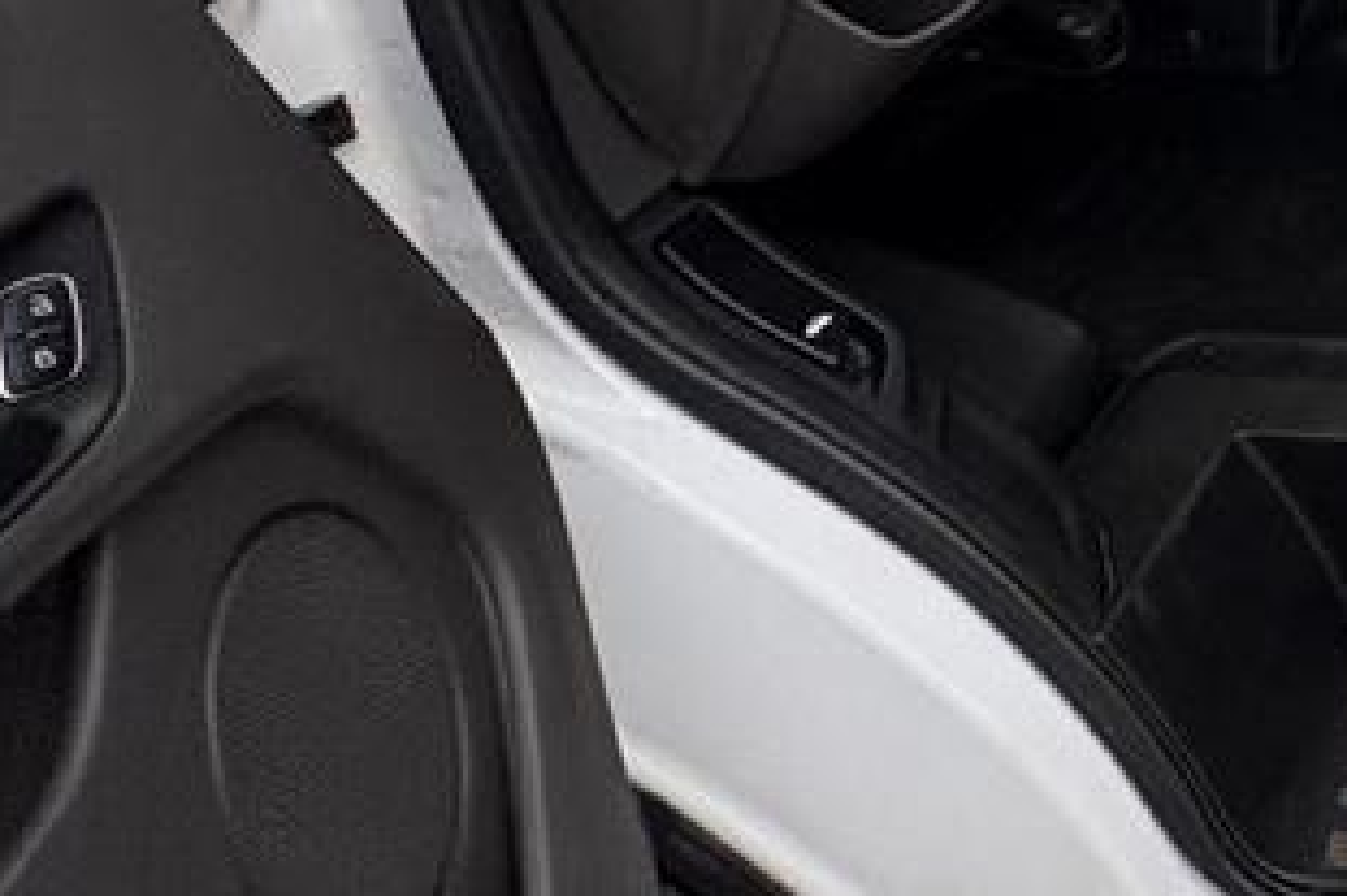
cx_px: 1888
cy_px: -316
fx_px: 1571
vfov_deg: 26.3
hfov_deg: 31.2
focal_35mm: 42
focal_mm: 2.22
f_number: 2.2
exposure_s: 1/99
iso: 64
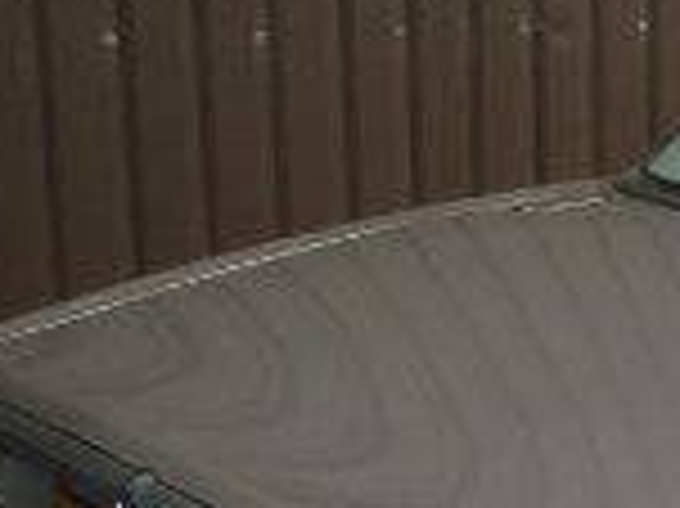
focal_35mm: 119
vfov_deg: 12.2
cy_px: 544
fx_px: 2336
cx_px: 1121
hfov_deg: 14.9
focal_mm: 5
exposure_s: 1/125
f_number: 11
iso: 125
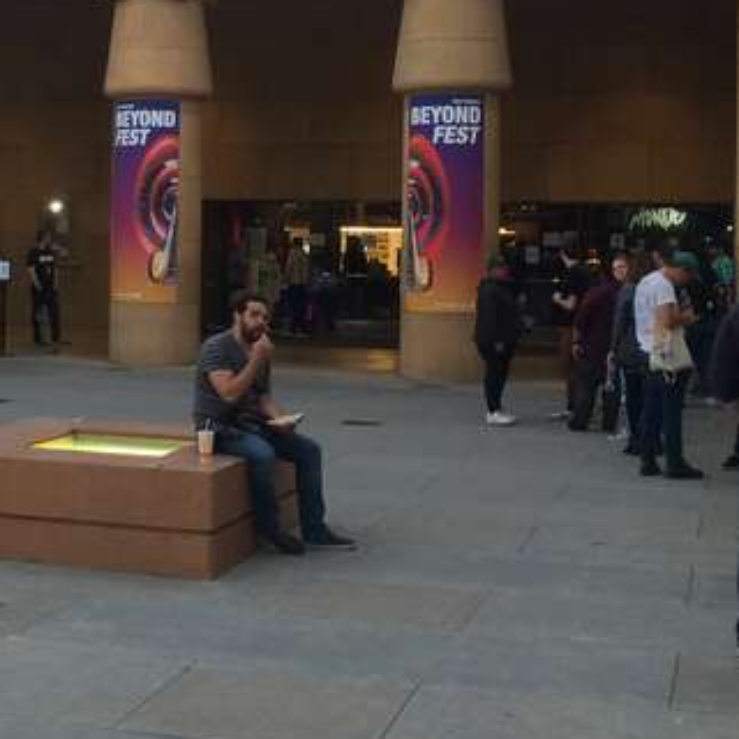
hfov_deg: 26.4
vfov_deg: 26.6
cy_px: 203
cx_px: 145
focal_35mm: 64
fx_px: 1546
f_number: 2.2
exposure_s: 1/30
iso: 64
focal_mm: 4.15
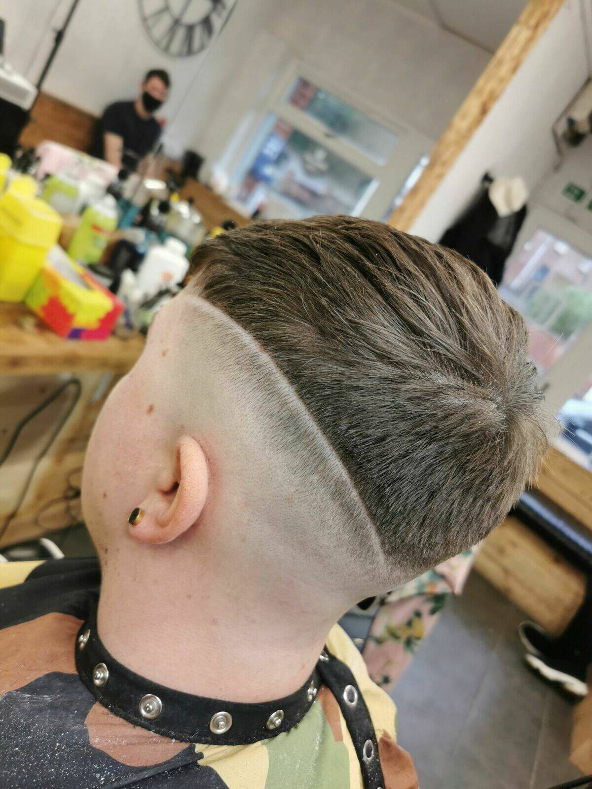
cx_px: 296
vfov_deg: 65.3
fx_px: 616
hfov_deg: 51.4
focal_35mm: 27
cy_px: 394
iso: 80
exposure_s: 1/100
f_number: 1.6
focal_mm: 5.56
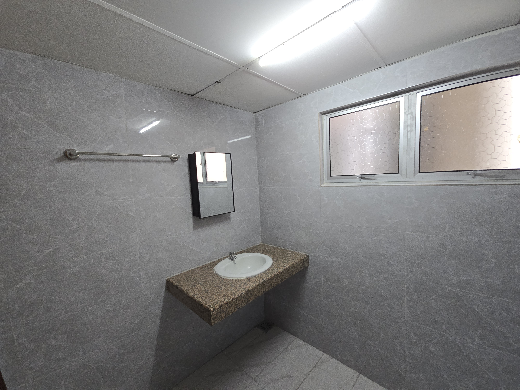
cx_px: 260
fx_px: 195
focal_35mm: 13
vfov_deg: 89.9
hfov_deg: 106.2
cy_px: 195
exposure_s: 1/50
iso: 250
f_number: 2.2
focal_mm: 2.2
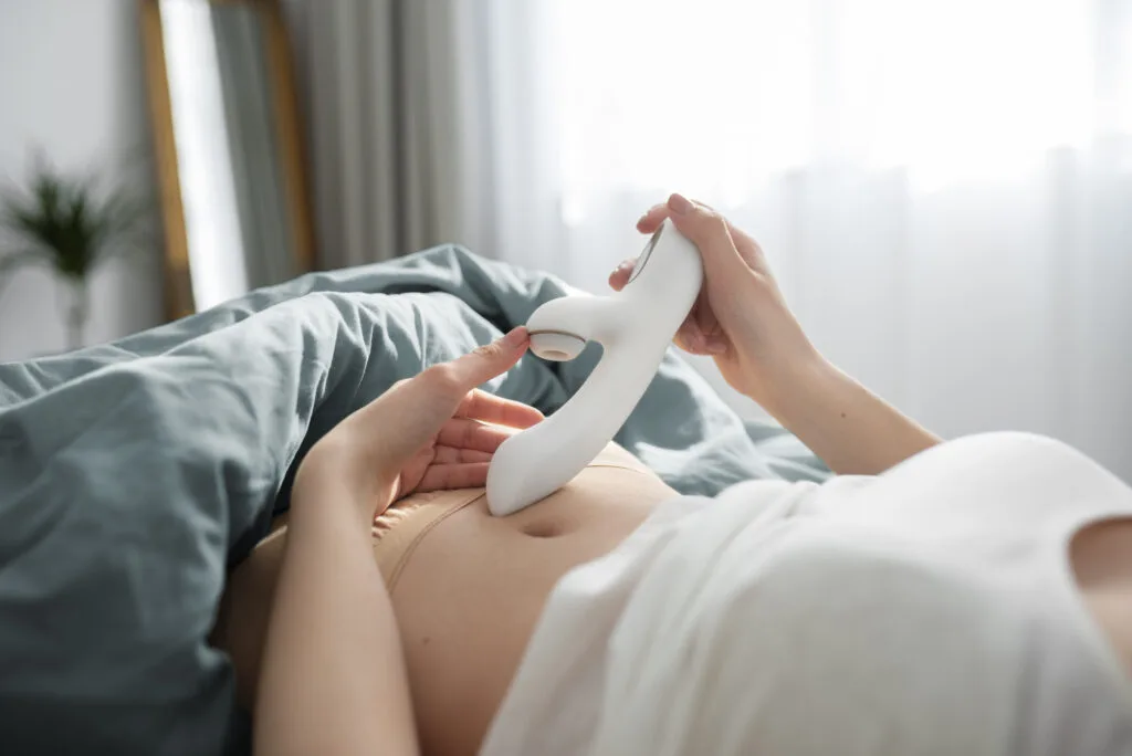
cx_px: 566
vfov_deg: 37.9
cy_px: 378
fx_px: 1101
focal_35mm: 35
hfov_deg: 54.4
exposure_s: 1/250
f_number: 2.8
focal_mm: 35
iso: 250
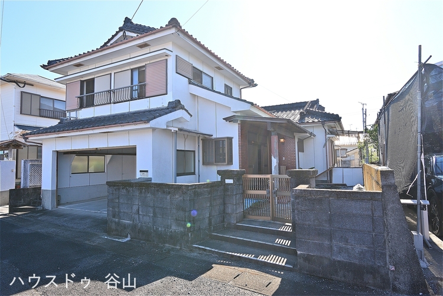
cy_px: 148
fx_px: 258
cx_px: 222
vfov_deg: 59.5
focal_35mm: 21
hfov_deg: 81.2
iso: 200
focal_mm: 14
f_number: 9
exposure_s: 1/640
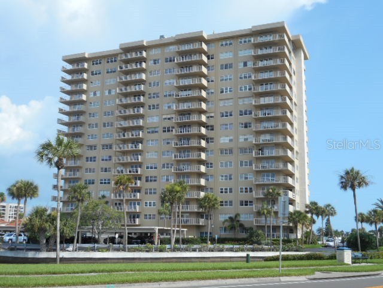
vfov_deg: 32.9
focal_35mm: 44
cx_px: 192
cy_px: 144
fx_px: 487
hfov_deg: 42.9
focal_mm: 7.9
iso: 80
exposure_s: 1/400
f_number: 4.7
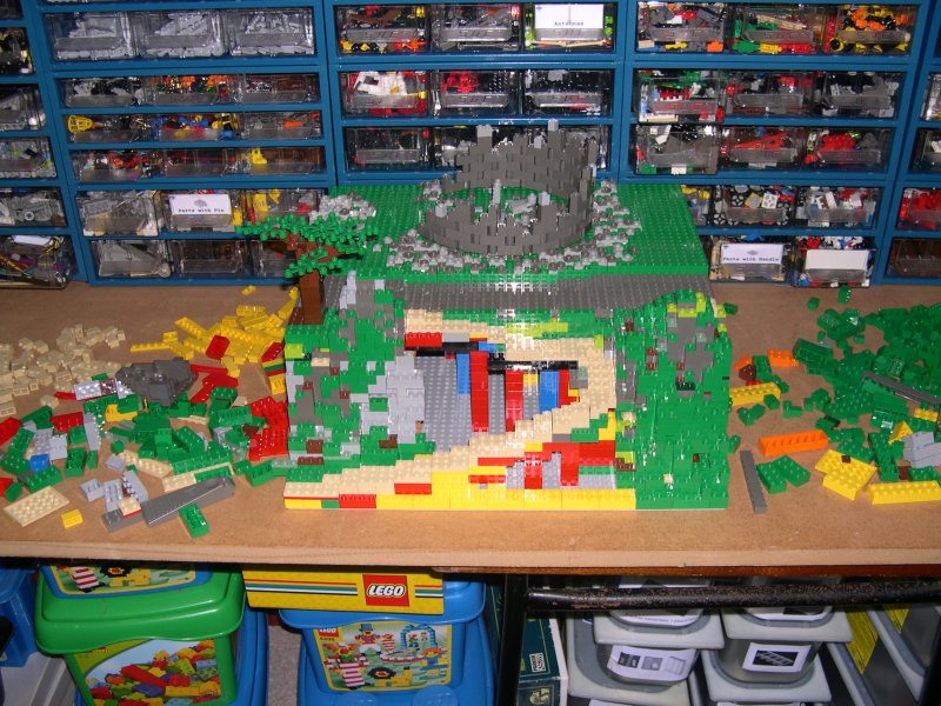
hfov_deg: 49.0
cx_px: 470
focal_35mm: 38
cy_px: 353
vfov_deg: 37.7
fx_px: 1033
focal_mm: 8
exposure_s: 1/60
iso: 100
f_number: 2.8
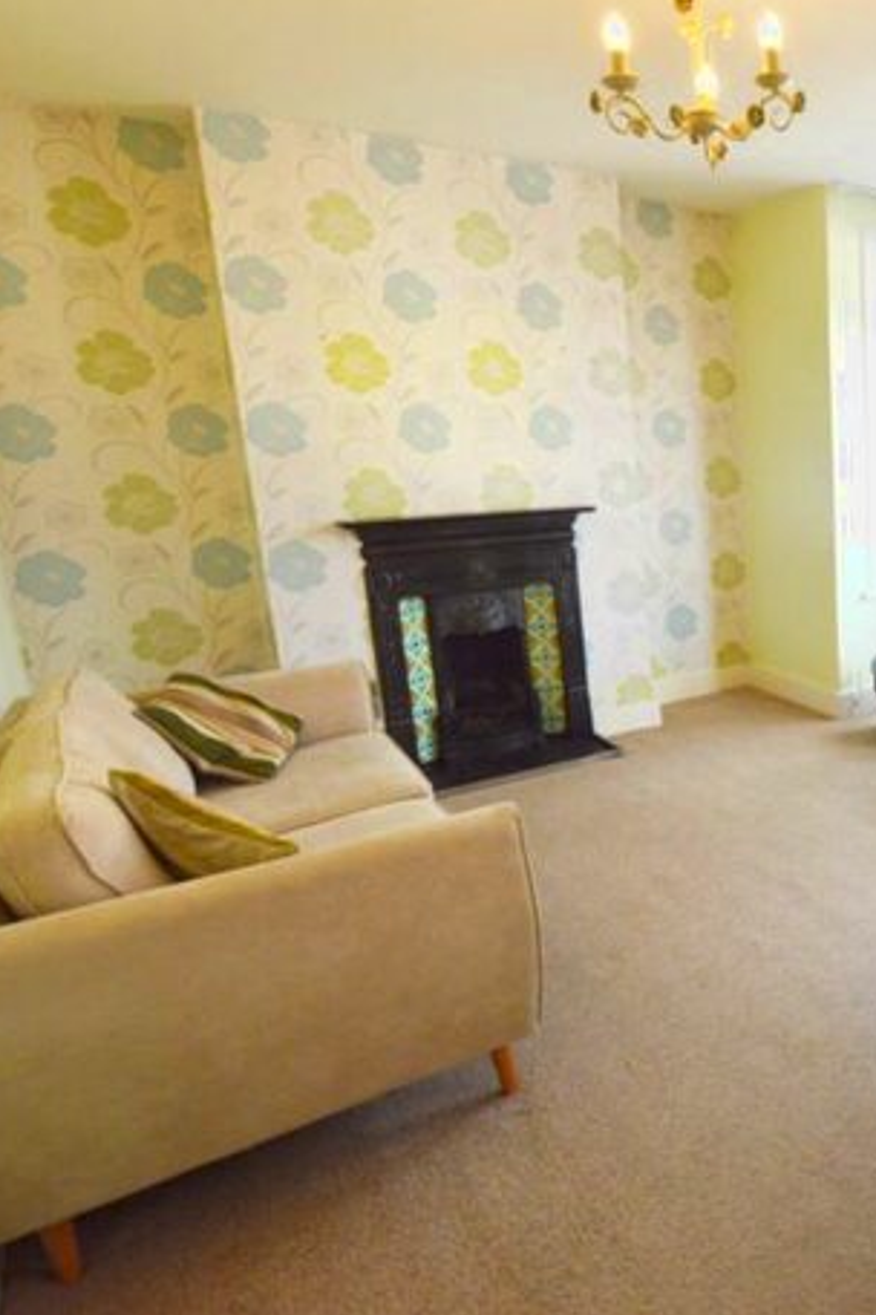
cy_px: 649
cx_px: 888
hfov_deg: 45.8
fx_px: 839
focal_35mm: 23
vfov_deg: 76.1
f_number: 9
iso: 400
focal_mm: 10
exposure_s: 1/100
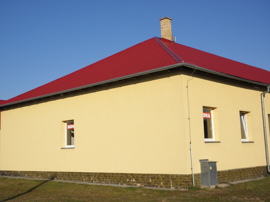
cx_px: 135
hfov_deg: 42.9
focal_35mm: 44
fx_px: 343
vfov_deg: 32.9
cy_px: 101
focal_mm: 7.9
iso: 100
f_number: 7.8
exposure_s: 1/320
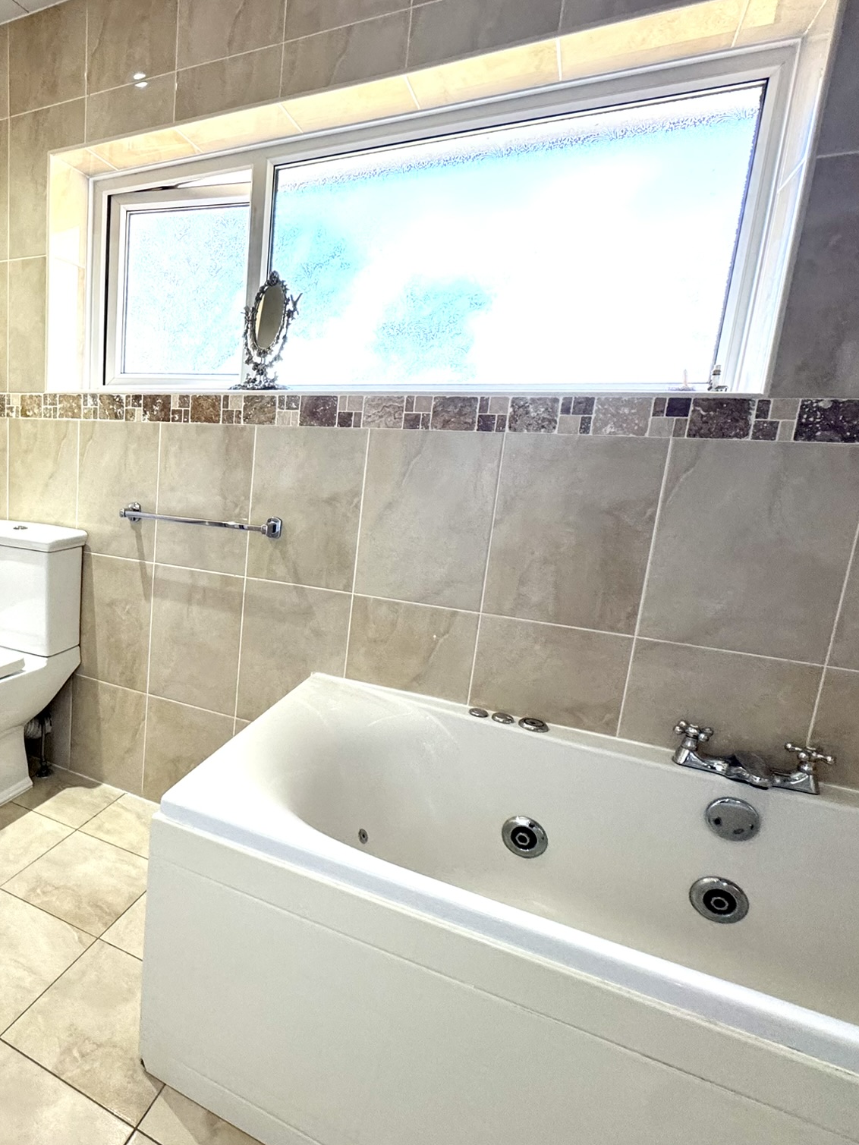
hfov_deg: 62.5
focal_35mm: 19
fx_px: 629
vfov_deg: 84.7
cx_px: 164
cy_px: 569
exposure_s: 1/100
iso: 250
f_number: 2.2
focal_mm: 2.22
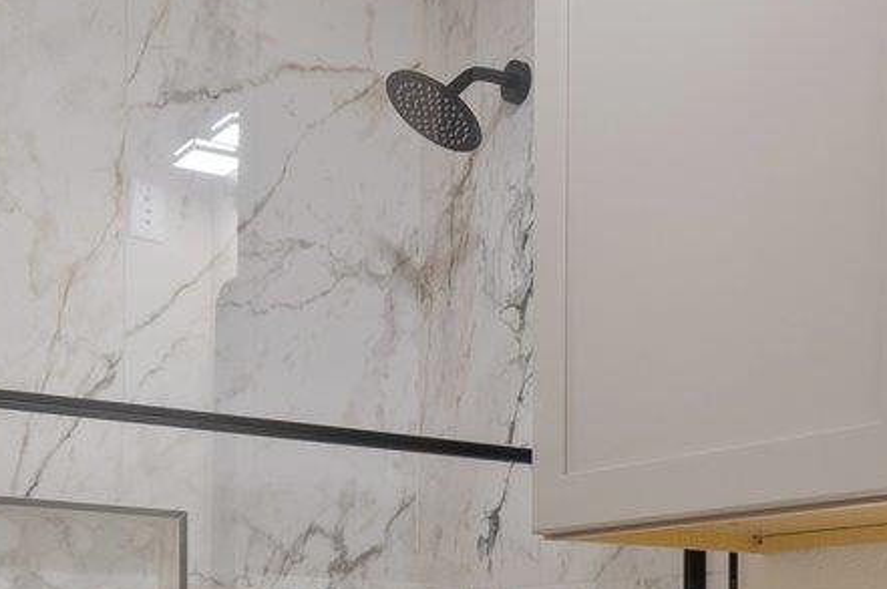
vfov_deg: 19.7
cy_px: 700
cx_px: 748
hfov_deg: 30.0
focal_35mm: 65
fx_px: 1600
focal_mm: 14
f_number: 8
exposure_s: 1/1.25
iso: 100
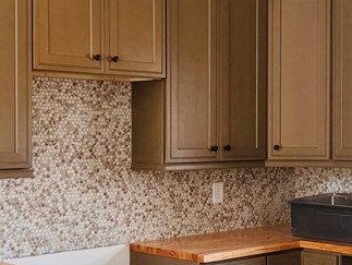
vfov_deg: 19.4
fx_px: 774
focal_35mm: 76
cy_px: 134
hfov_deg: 25.2
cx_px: 286
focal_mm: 6.76
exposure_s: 1/60
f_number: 1.78
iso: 320
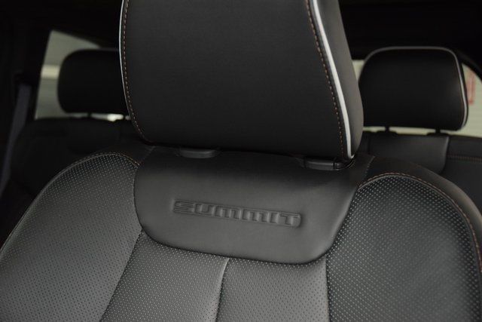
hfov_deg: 37.8
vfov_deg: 25.8
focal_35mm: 52
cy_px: 161
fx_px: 703
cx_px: 241
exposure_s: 1/40
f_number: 4.2
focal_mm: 35
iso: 2200
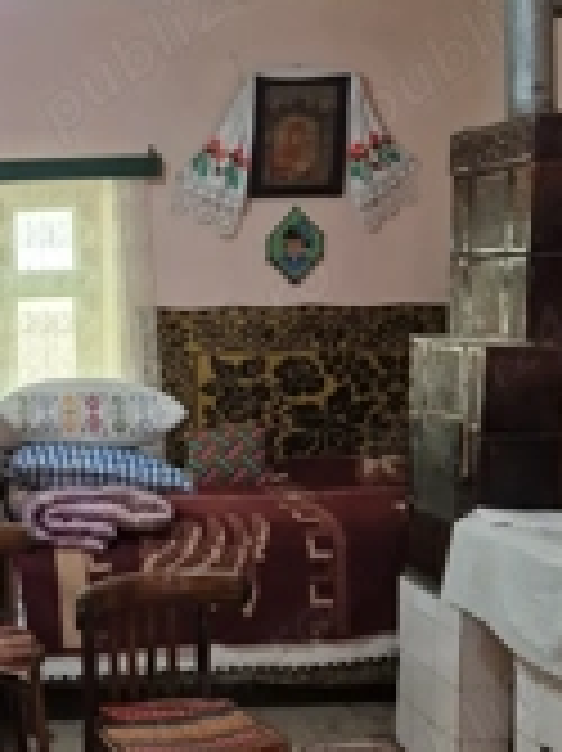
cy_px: 441
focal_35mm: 55
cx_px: 27
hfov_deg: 25.5
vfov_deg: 34.9
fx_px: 1192
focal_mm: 5.4
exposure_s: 1/100
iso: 500
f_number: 1.8
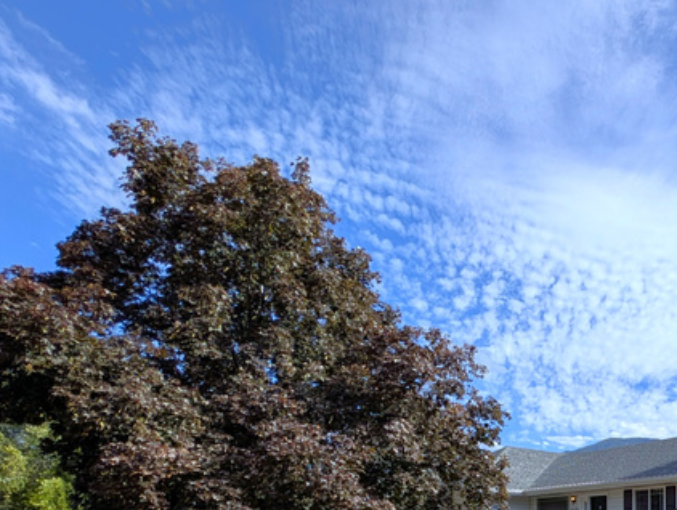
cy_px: 552
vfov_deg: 40.0
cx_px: 642
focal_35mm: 29
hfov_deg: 52.0
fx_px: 568
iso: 43
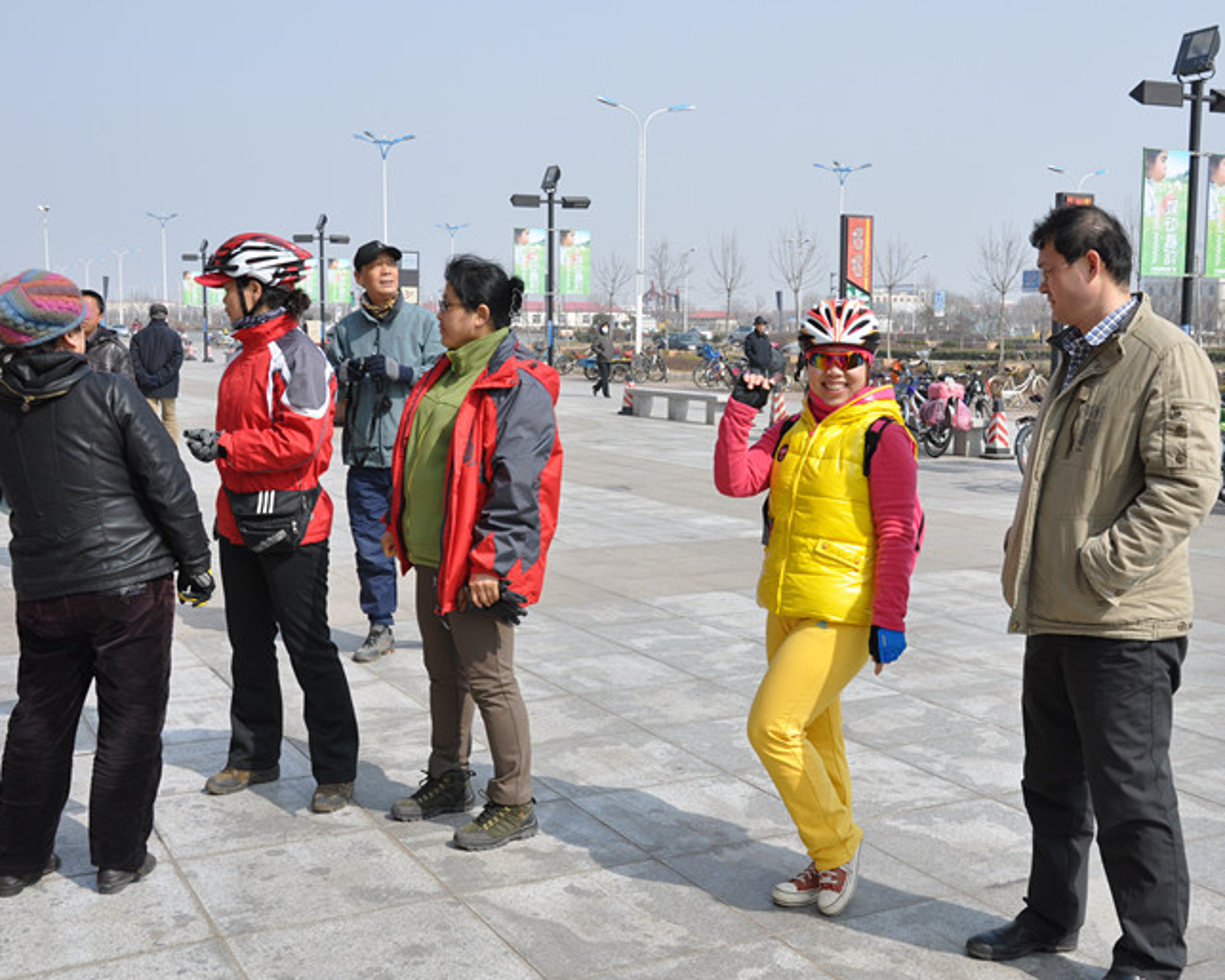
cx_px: 674
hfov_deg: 43.8
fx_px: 1522
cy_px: 485
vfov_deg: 35.7
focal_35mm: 42
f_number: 9
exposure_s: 1/320
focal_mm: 24
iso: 200
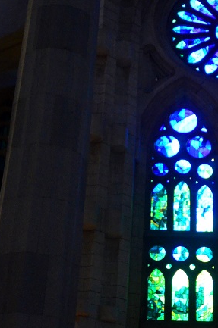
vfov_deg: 24.5
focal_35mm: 83
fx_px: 757
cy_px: 155
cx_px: 180
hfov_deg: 16.2
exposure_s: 1/500
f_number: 4
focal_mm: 24
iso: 3200
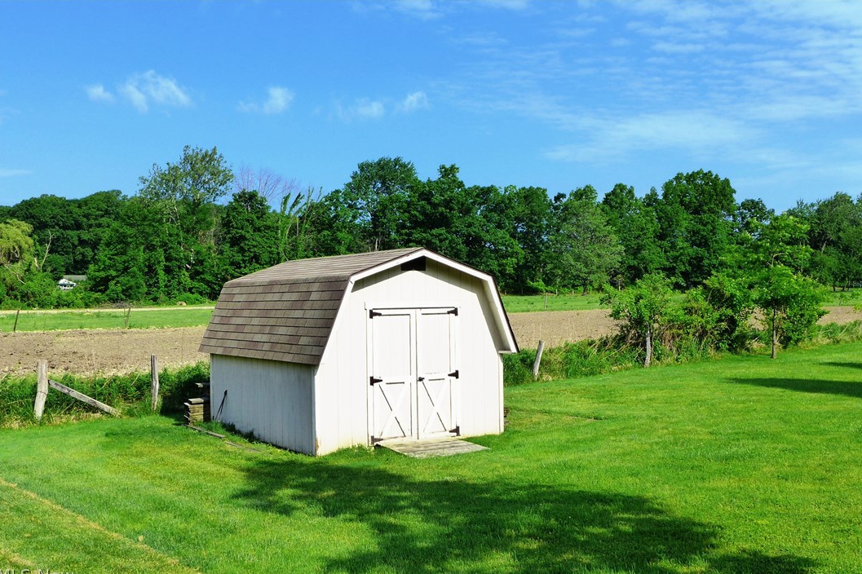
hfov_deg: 50.7
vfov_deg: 35.0
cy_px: 294
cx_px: 434
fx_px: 910
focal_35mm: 38
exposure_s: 1/800
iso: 160
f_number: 5.6
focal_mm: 7.3
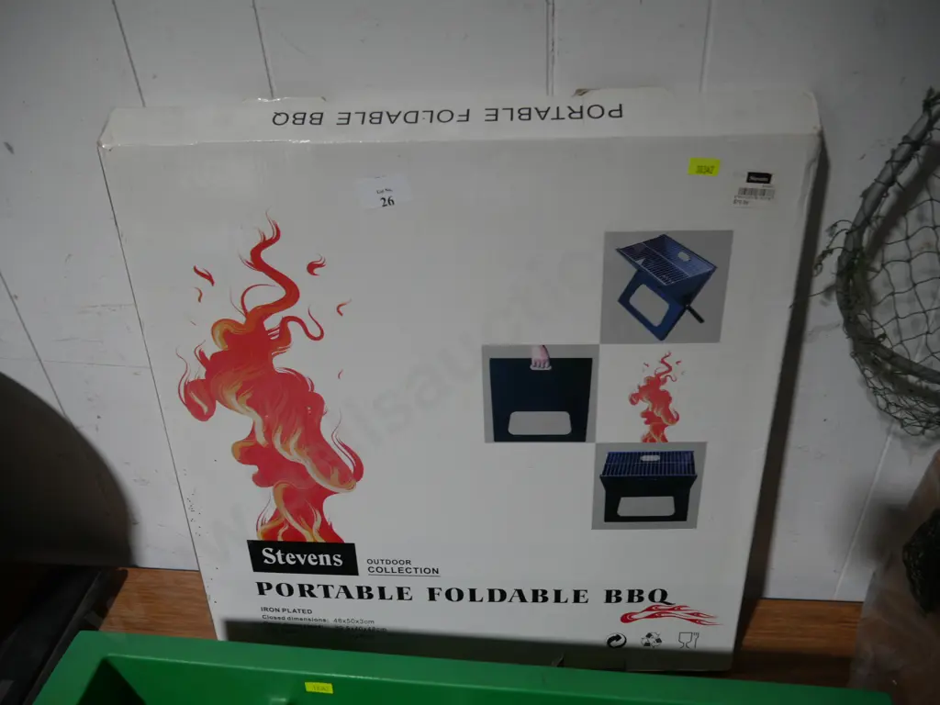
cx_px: 470
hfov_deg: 63.4
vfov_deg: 49.7
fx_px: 760
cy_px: 352
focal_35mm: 28
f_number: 3.5
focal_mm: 14
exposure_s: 1/80
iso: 200
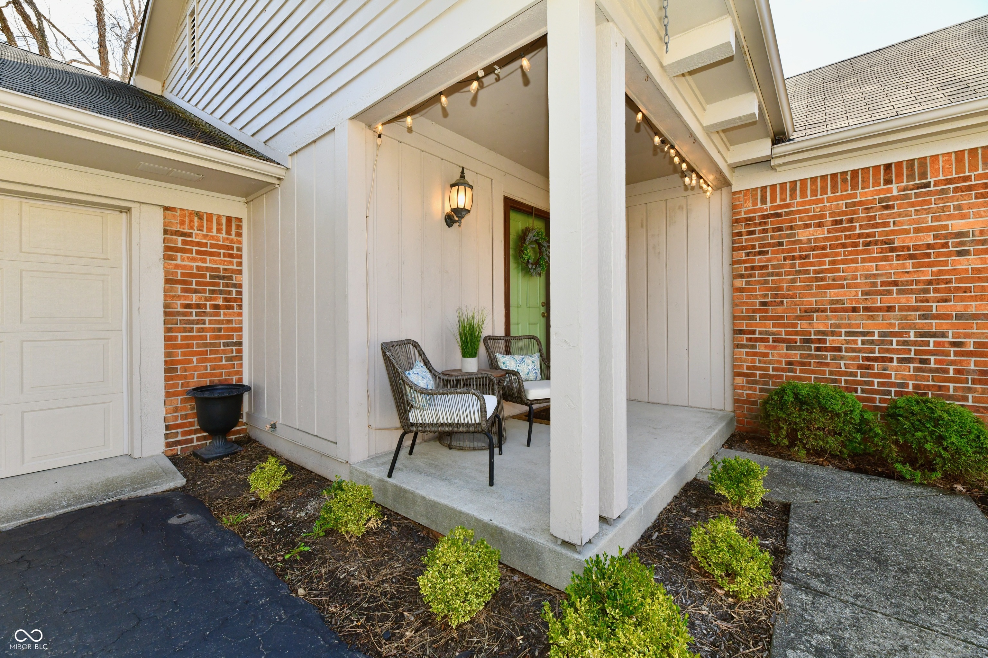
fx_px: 384
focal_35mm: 14
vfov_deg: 81.2
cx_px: 494
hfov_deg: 104.3
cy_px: 329
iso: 640
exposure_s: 1/250
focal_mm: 14
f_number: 10
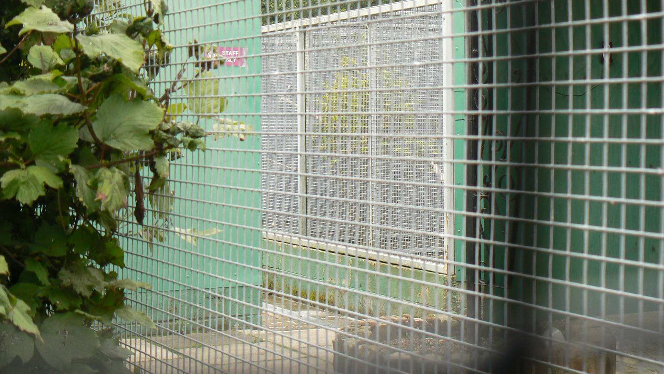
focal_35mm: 83
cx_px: 332
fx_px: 1461
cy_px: 152
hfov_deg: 25.6
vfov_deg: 14.6
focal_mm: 12.6
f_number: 4
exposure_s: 1/60
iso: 80
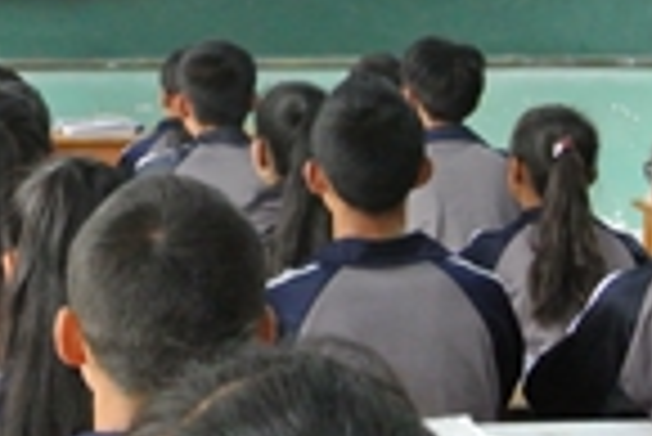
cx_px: -67
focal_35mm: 148
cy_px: 236
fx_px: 2683
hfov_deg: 13.6
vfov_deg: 9.3
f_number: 4.2
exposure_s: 1/30
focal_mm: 15.7
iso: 1250
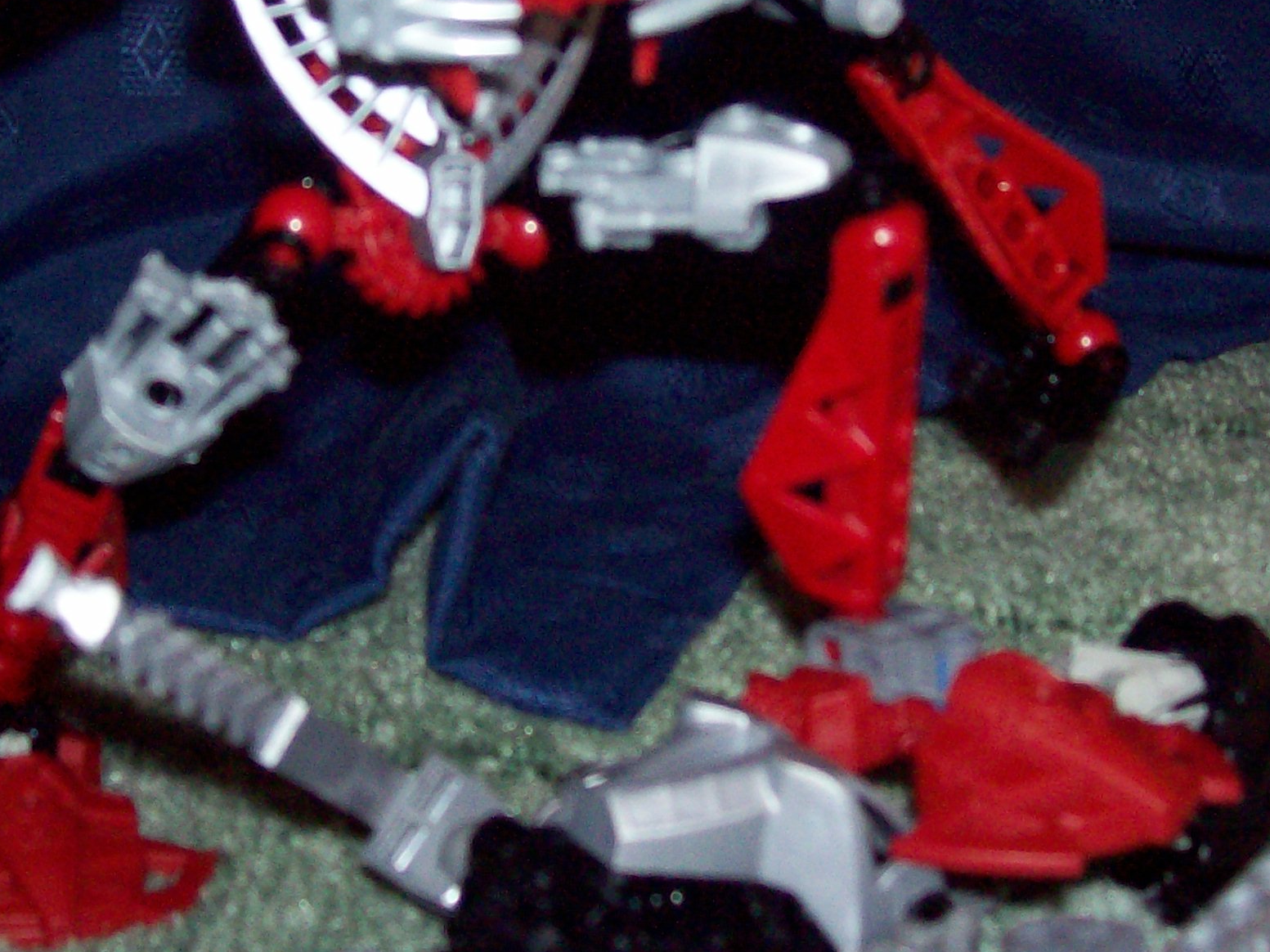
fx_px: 2421
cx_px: 536
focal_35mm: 66
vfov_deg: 22.2
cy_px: 338
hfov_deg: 29.4
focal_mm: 6
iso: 140
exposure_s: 1/64
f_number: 2.7
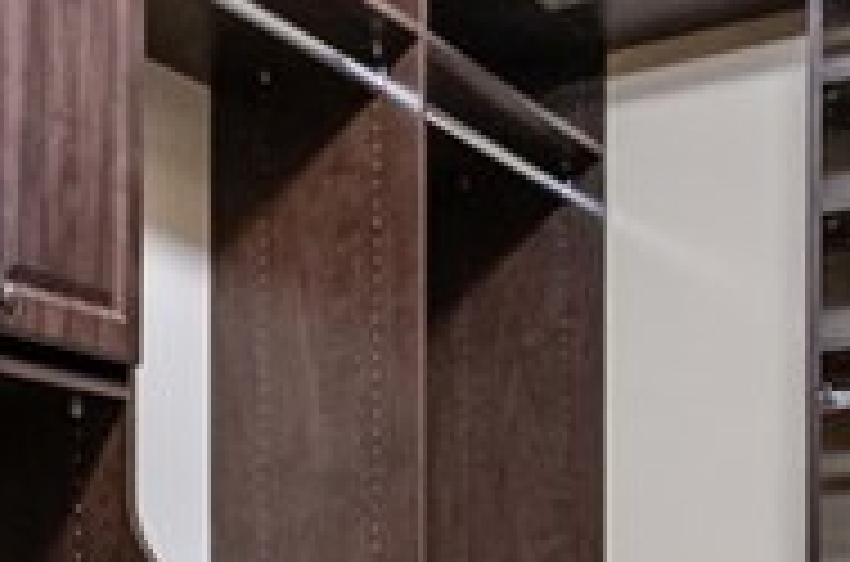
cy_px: 704
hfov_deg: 21.7
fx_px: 1790
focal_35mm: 76
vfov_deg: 16.9
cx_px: -472
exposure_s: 1/60
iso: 5000
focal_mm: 14
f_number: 2.8
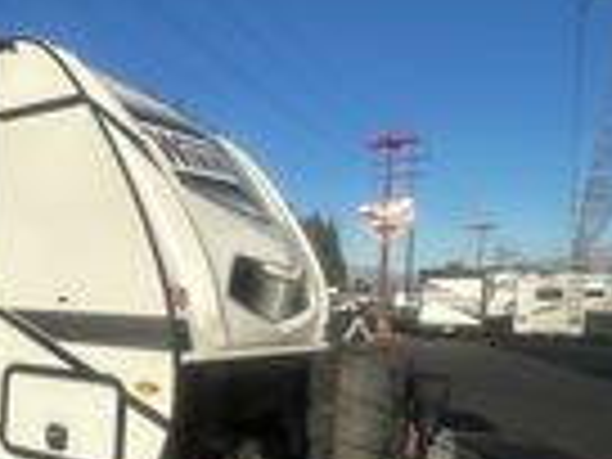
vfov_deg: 38.9
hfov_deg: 44.5
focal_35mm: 36
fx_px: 636
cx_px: 14
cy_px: 326
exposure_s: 1/3401
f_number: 2.2
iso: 50
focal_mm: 2.22
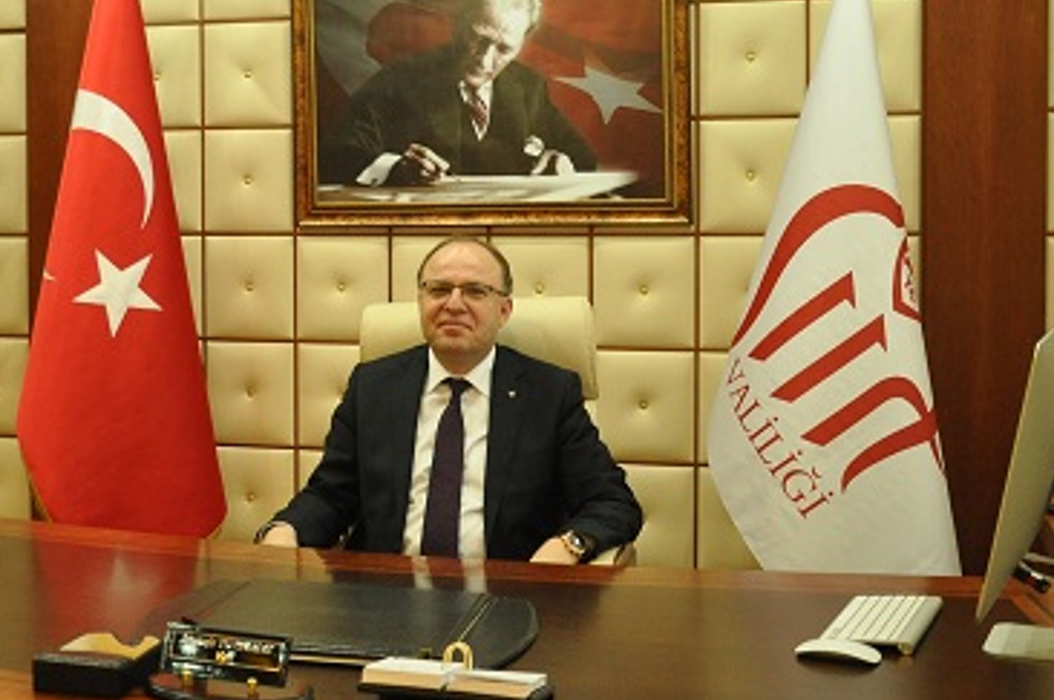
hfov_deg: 33.4
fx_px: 1725
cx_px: 294
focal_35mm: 59
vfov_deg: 22.8
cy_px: 239
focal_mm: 24
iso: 1600
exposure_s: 1/60
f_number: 3.8
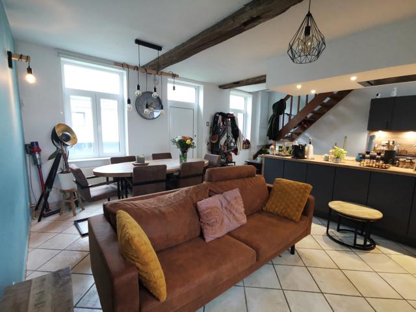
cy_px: 156
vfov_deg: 74.7
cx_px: 208
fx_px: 204
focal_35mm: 17
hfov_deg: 91.0
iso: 400
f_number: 2.2
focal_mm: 2.26
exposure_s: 1/25
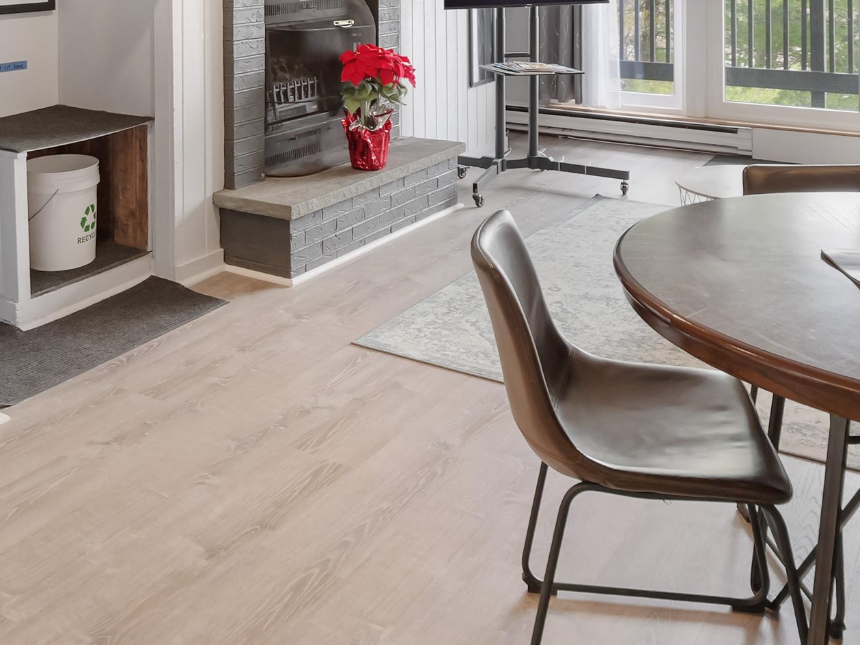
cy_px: -23
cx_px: 323
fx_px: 969
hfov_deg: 47.4
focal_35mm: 39
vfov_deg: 33.2
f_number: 2.8
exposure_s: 1/60
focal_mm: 8
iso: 1250
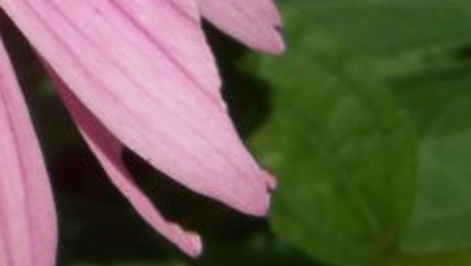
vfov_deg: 6.3
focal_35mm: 187
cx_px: -350
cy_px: -291
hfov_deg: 10.8
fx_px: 2336
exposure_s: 1/800
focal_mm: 6.2
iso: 64
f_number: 3.5
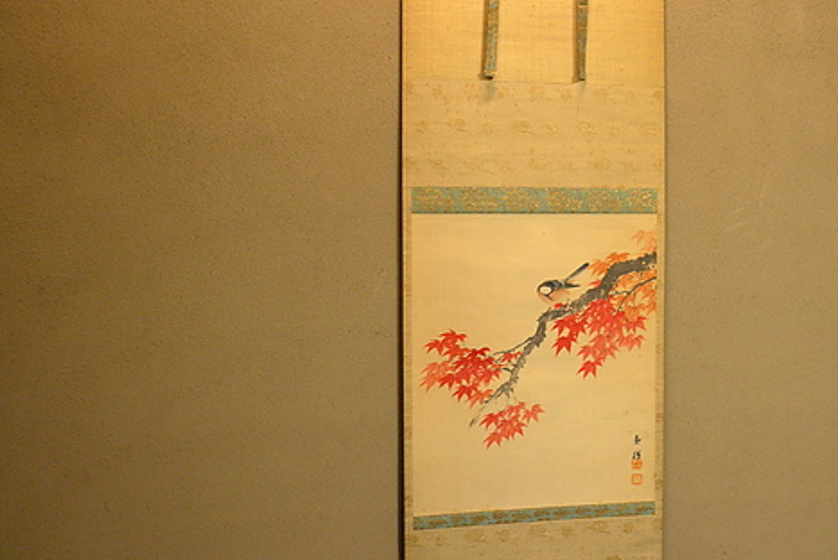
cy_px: 240
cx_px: 537
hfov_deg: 43.2
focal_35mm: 45
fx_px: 1048
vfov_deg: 29.9
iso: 1600
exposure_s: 1/25
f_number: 2.8
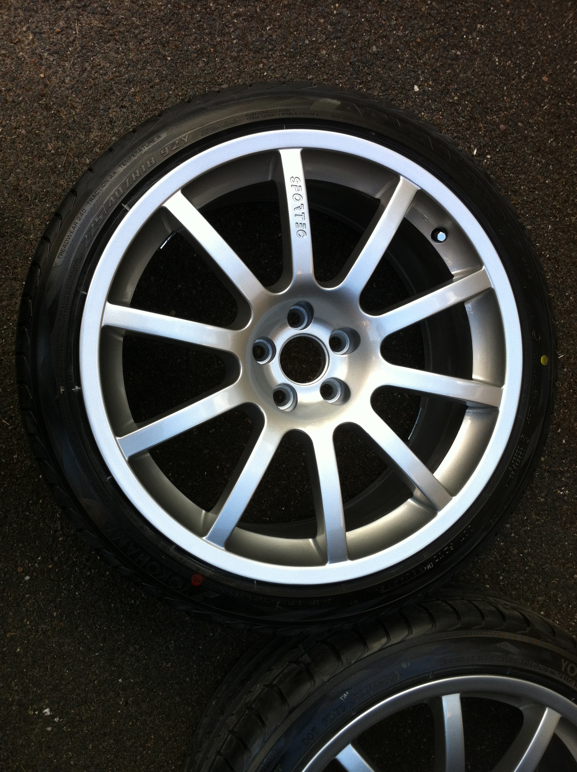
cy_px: 386
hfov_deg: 40.6
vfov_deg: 52.7
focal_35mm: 35
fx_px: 780
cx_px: 288
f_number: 2.8
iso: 80
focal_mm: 3.85
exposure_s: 1/60
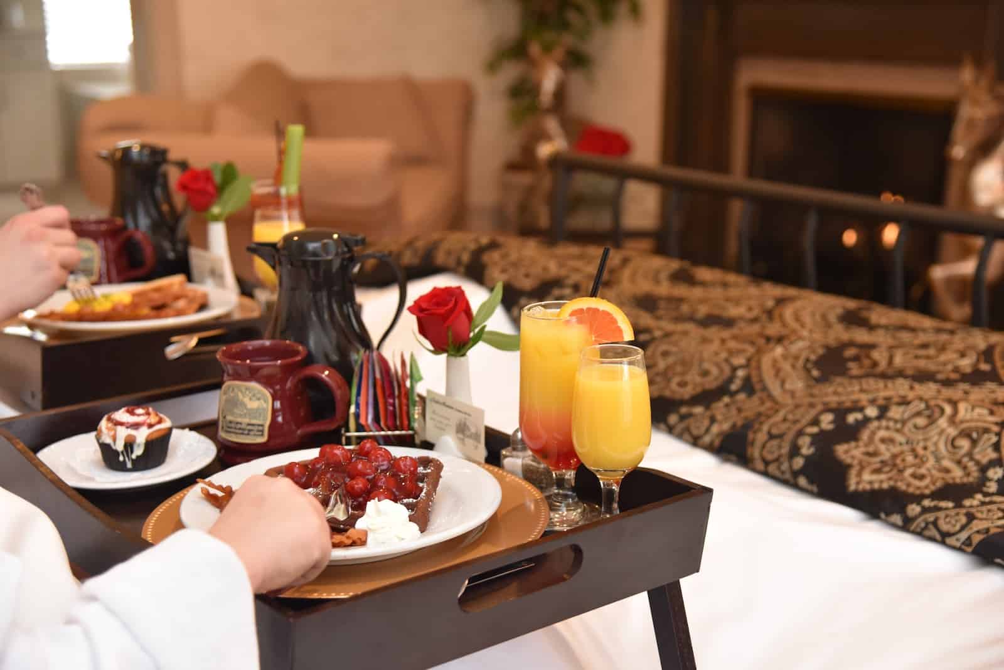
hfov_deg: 38.2
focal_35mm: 52
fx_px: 1451
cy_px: 335
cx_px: 502
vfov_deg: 26.0
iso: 1600
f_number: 4
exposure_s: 1/60
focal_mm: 52
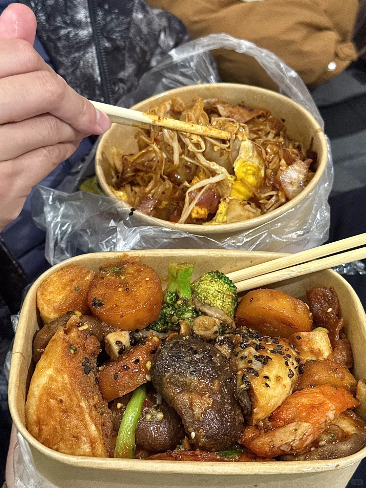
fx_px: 677
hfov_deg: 30.3
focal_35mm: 48
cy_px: 244
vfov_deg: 39.7
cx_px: 183
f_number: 1.78
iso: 250
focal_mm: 6.76
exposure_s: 1/45
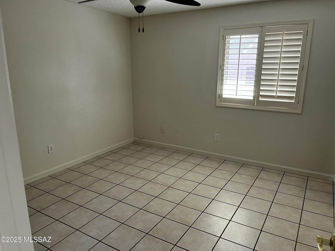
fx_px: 252
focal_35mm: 26
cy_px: 126
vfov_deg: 53.1
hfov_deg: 67.3
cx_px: 168
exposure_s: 1/60
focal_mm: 5.1
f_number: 1.6
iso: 160
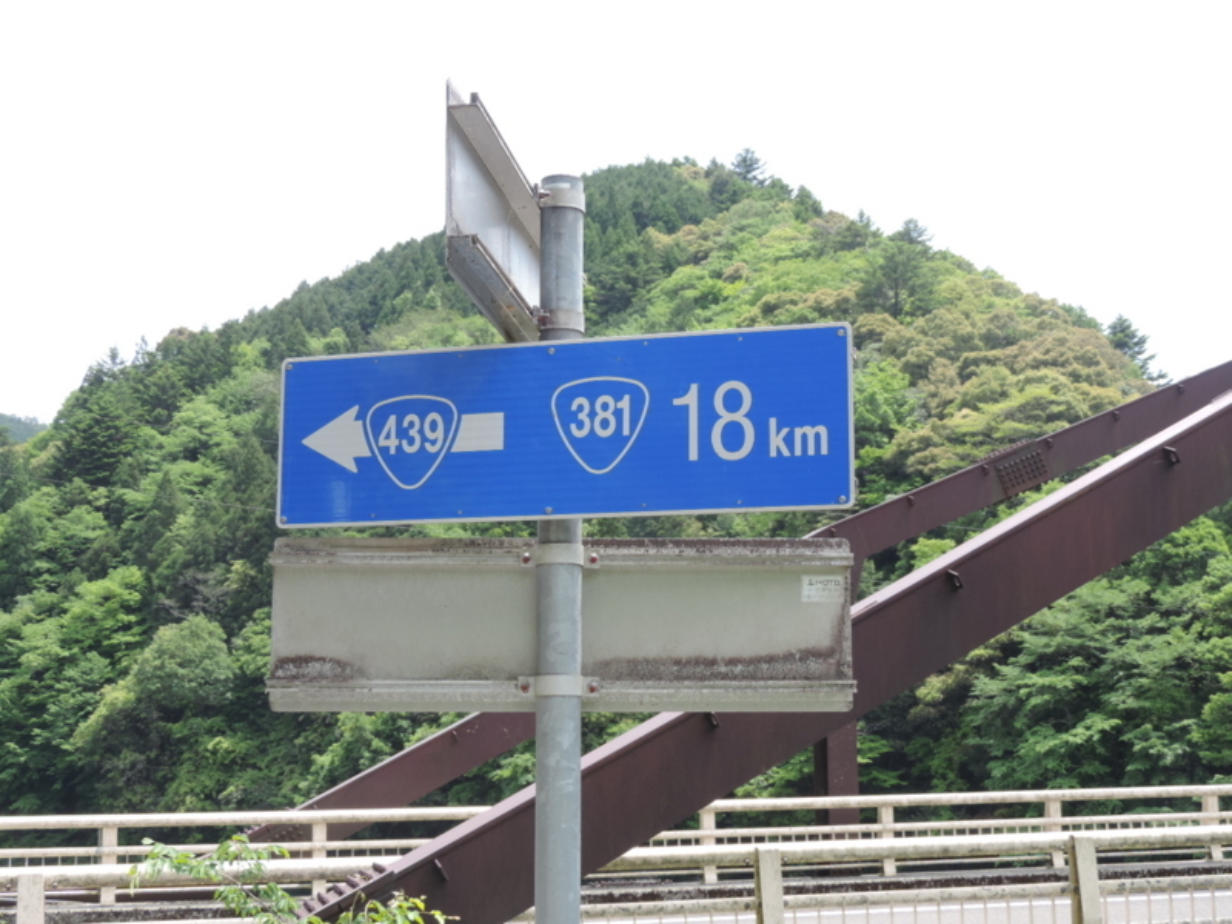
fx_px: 1673
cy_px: 462
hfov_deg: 40.4
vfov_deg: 30.9
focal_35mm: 47
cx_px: 616
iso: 80
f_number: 3.5
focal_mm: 8.3
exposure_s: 1/200
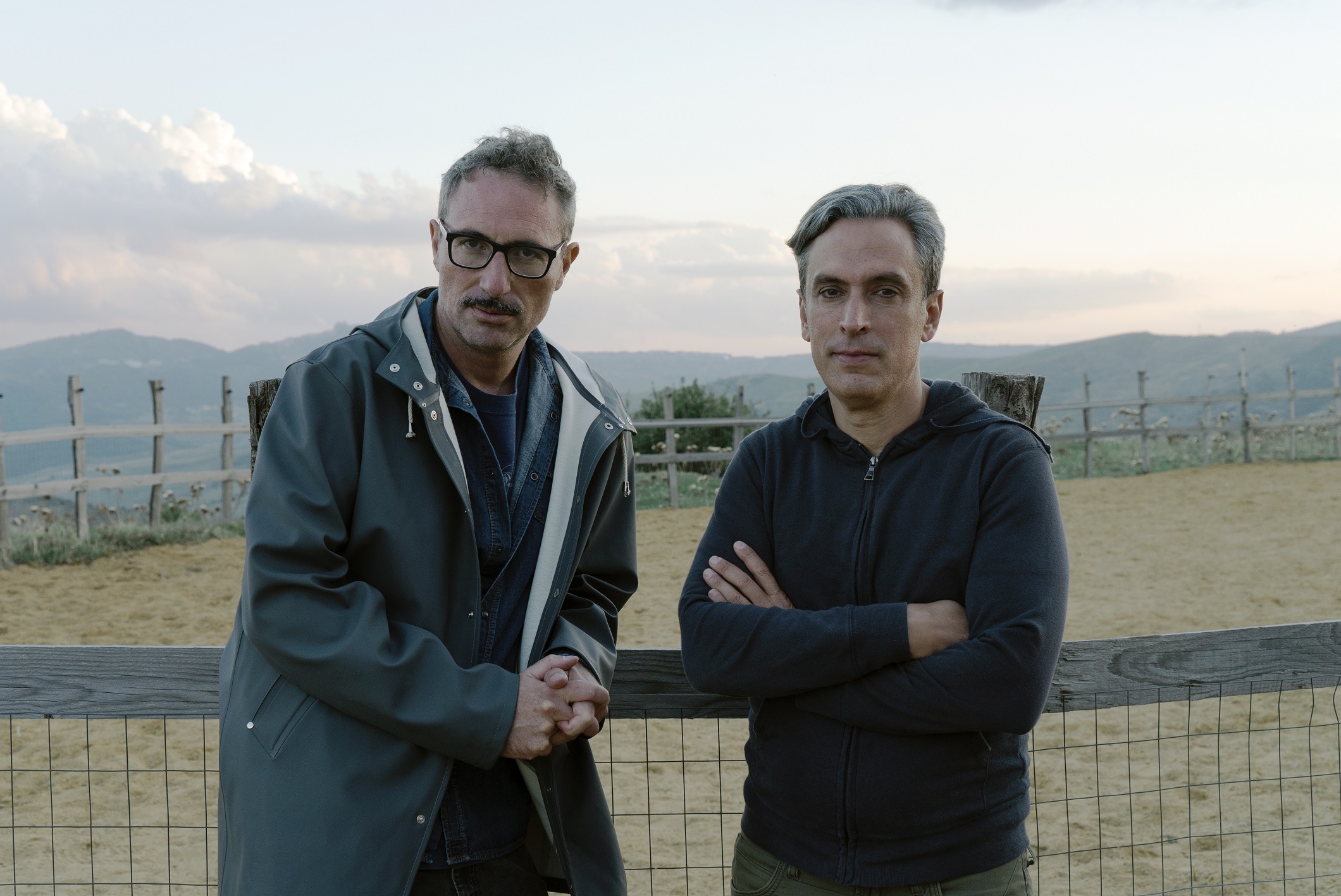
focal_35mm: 42
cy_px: 448
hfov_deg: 46.4
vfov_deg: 31.9
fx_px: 1565
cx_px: 670
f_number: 7.1
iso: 640
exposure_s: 1/160
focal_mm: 42
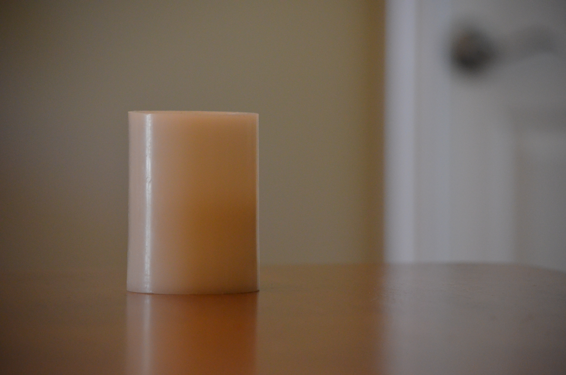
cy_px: 188
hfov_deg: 11.0
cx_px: 283
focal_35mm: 188
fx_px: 2942
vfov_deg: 7.3
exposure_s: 1/125
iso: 2200
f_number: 4.8
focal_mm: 125
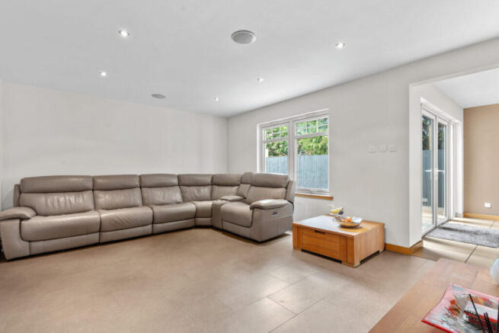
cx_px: 250
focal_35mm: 17
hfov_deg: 93.3
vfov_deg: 70.5
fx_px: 236
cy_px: 166
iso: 320
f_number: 8
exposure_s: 1/1.67
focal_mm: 17
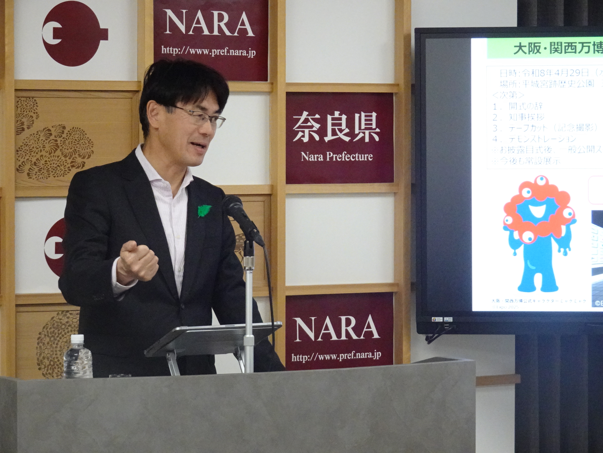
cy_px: 226
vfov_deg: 10.2
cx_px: 302
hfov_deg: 13.5
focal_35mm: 146
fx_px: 2543
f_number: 5.6
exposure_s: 1/60
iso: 1250
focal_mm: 23.22
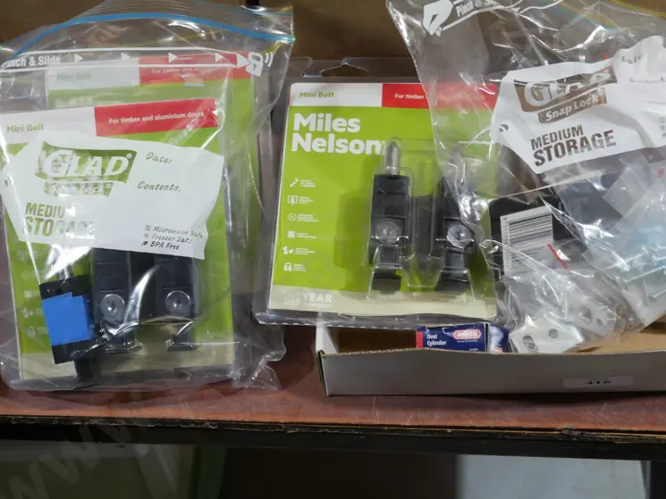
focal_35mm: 55
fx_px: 1058
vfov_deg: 26.6
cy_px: 239
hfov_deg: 34.9
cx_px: 364
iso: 400
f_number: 4.5
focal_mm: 20
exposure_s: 1/60
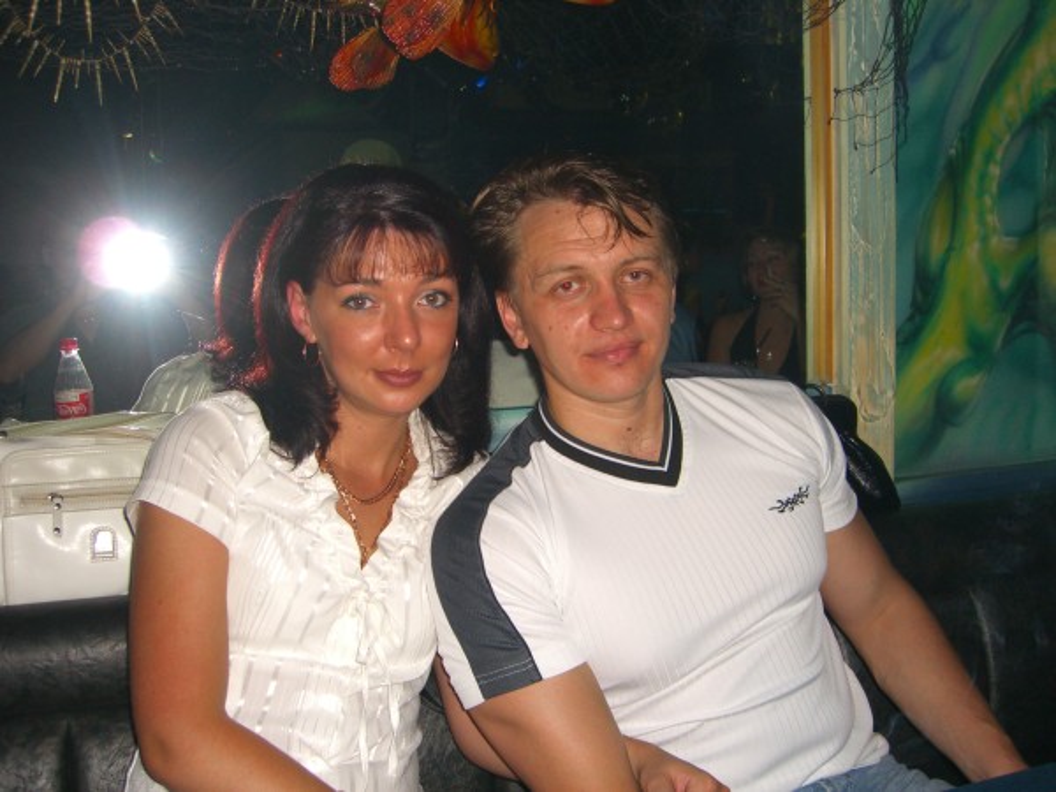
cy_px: 396
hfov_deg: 49.0
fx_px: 1159
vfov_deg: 37.7
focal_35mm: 38
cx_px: 528
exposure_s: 1/60
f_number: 2.8
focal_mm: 7.9
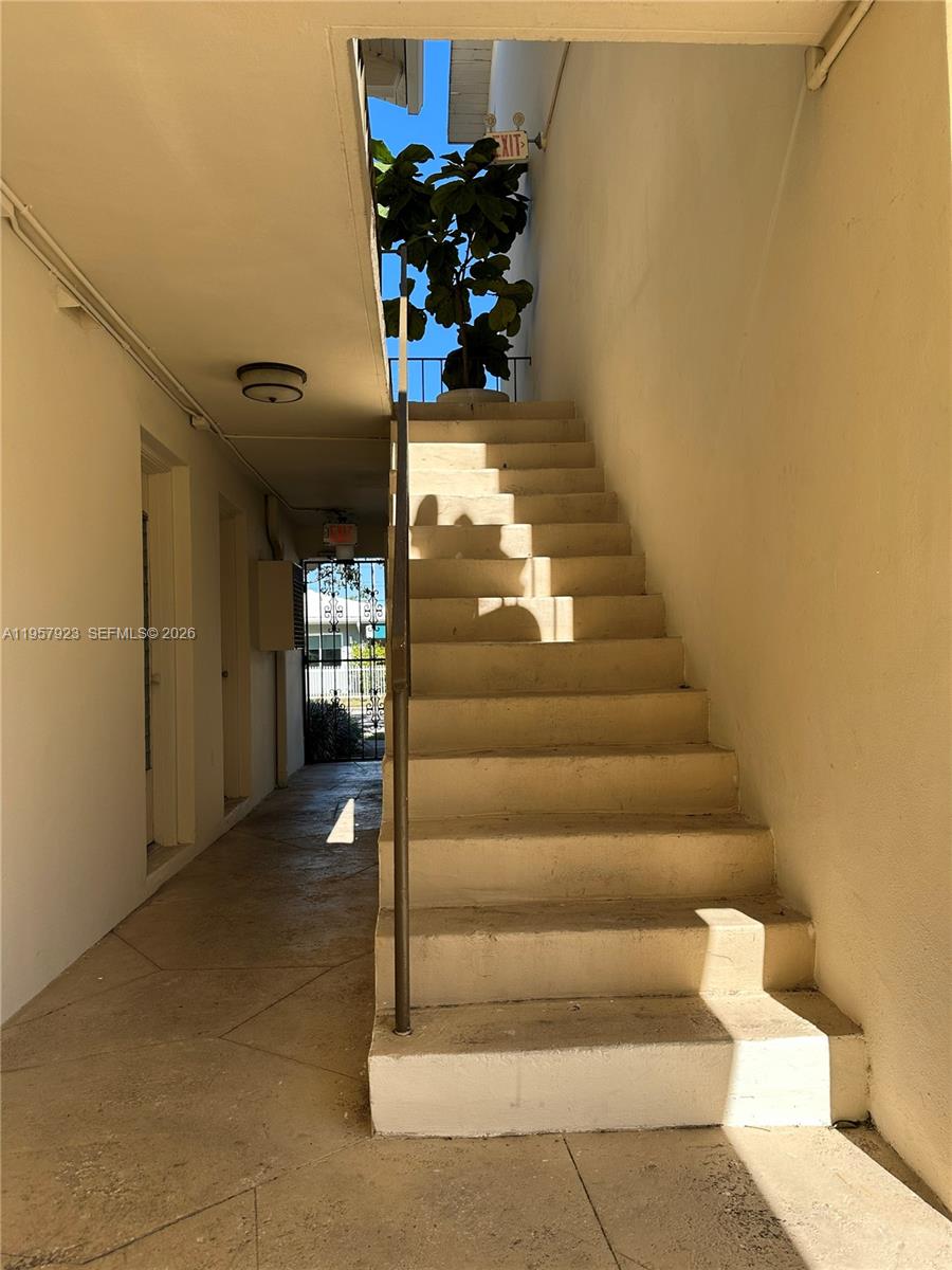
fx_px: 880
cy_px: 635
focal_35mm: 24
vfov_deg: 71.6
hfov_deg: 56.8
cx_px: 476
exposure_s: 1/1227
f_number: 1.78
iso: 80
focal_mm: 6.86
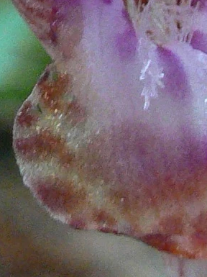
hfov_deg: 8.8
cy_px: -240
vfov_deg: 10.9
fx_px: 1342
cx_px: 86
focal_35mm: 168
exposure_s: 1/30
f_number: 2.8
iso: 200
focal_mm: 6
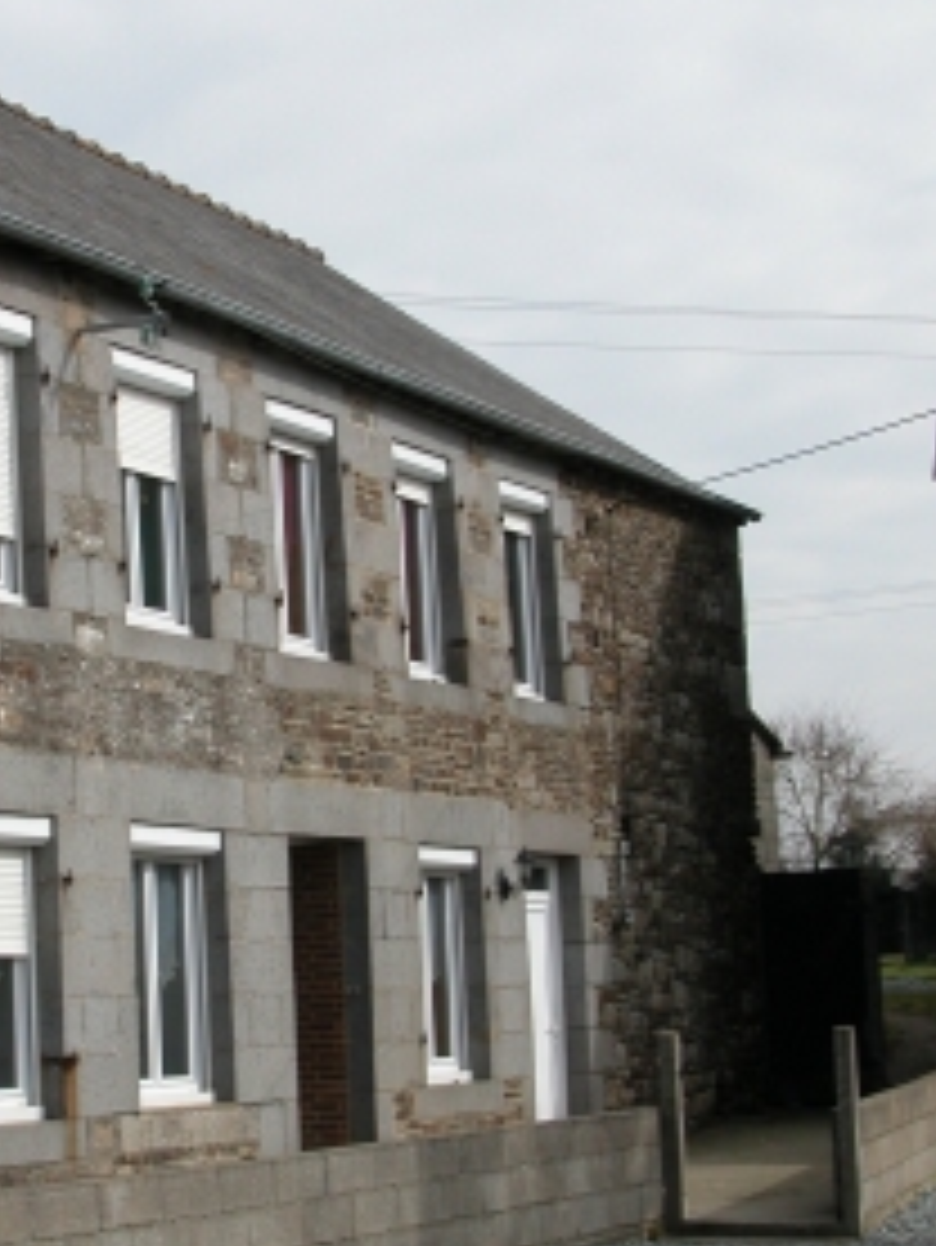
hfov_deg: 17.2
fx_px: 3062
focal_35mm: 85
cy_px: 670
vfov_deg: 23.0
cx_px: 112
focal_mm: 11.6
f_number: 6.7
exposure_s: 1/328
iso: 100
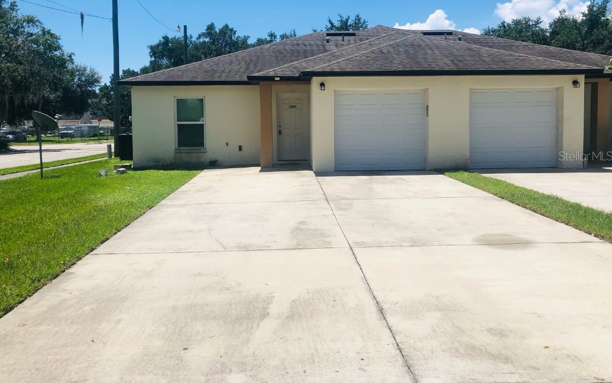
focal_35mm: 30
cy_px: 155
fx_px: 500
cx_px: 306
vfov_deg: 41.7
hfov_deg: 62.9
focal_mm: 3.99
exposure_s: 1/3040
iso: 20
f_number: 1.8
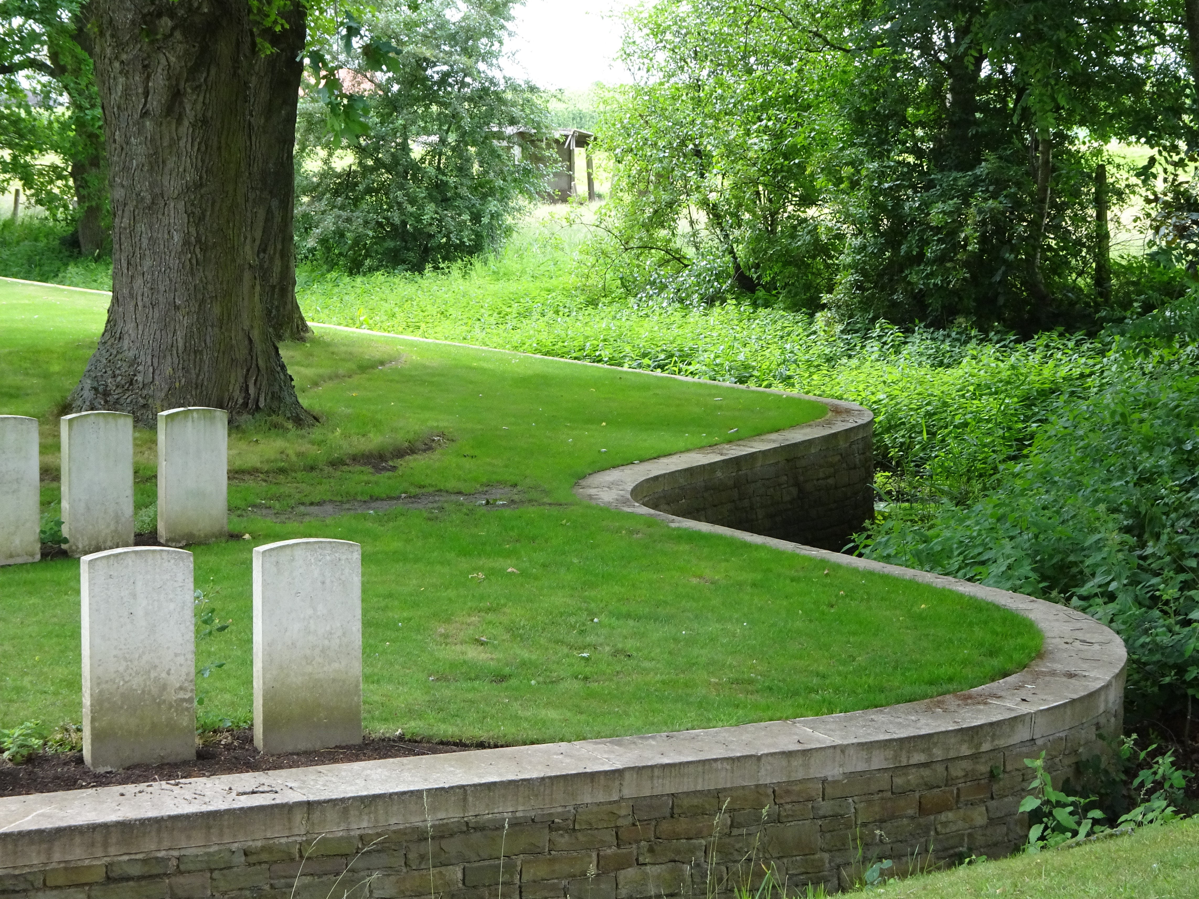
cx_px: 600
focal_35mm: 75
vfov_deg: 19.6
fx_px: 2598
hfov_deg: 26.0
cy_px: 450
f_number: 5
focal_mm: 12.87
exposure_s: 1/80
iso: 200
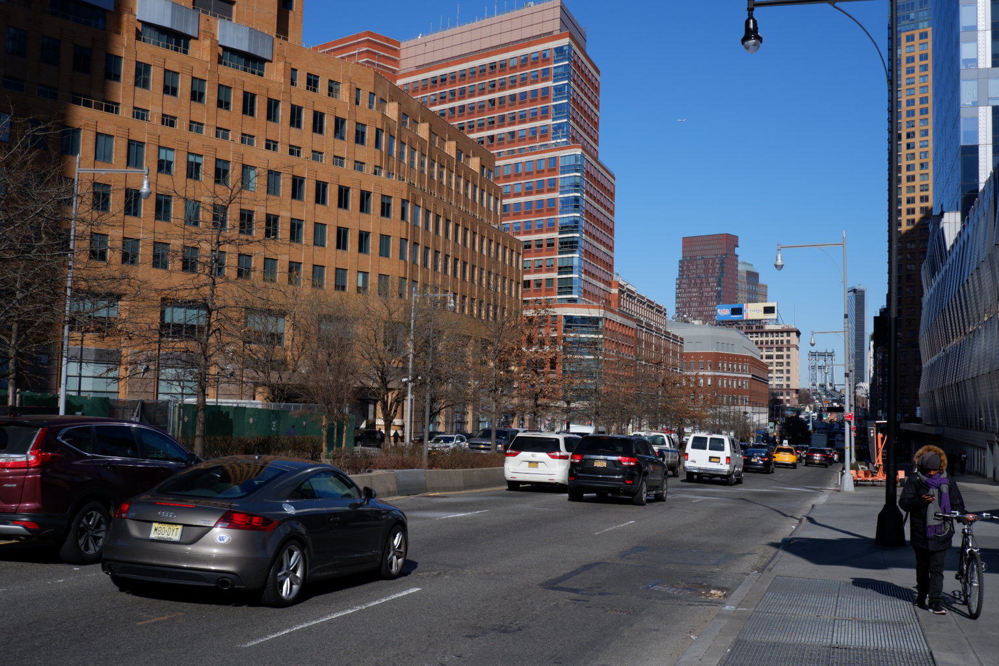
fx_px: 1082
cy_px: 333
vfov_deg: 34.2
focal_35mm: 39
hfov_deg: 49.6
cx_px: 500
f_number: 9
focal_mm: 26.4
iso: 200
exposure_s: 1/800
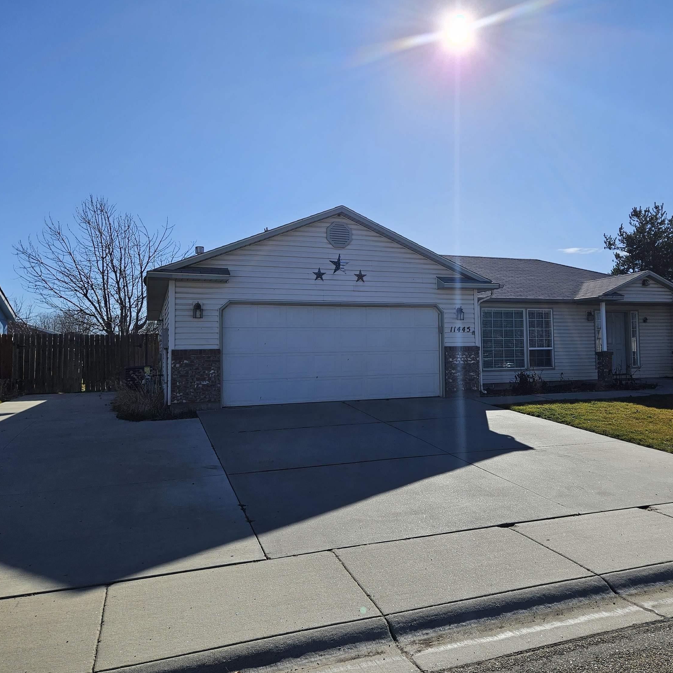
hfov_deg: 56.7
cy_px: 337
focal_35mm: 28
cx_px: 418
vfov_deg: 57.3
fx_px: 616
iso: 25
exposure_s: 1/3229
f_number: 1.8
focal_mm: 5.4
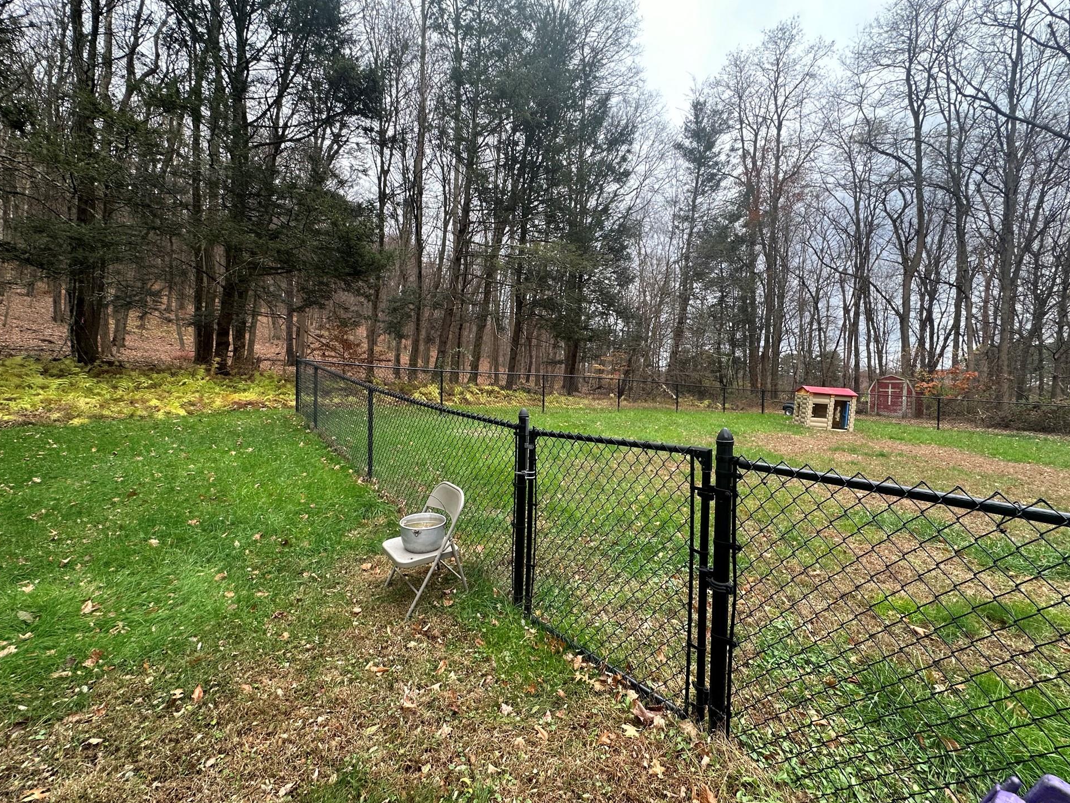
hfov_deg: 98.1
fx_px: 464
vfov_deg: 81.8
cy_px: 394
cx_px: 550
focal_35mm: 15
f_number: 2.2
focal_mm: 2.22
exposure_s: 1/99
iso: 80
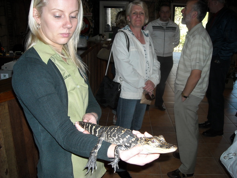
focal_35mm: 35
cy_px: 89
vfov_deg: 40.7
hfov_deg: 52.6
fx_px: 240
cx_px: 118
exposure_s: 1/60
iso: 100
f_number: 2.8
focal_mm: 5.7
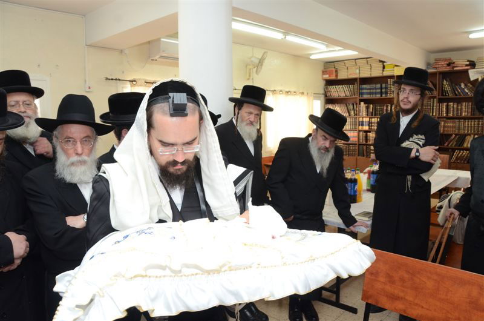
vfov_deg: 47.7
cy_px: 160
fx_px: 362
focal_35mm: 27
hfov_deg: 67.5
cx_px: 242
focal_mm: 18
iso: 1250
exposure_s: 1/80
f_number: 6.3
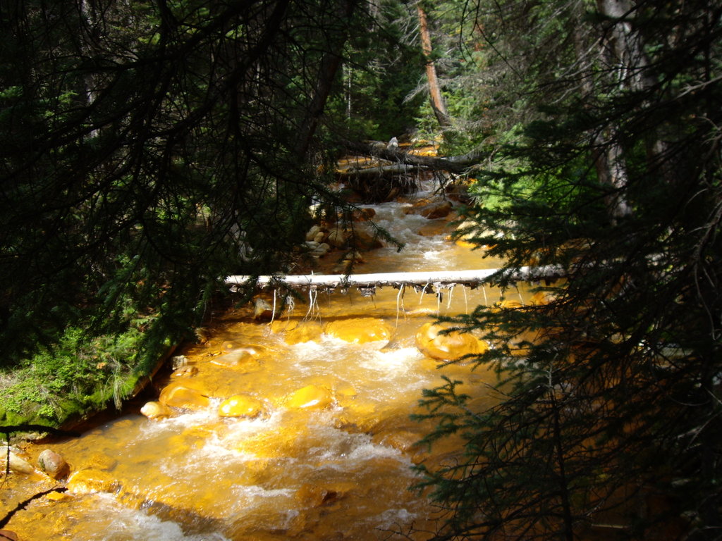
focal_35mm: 38
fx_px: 793
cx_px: 361
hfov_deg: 49.0
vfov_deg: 37.7
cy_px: 270
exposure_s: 1/125
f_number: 4.3
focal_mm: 6.2
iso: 50
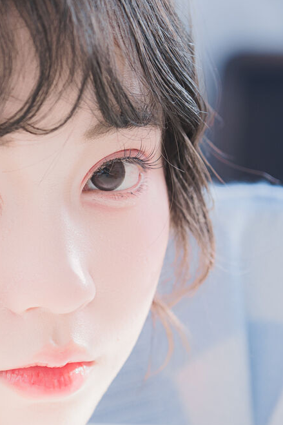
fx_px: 2996
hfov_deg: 5.4
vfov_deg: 8.1
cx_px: -44
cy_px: 259
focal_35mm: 254
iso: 100
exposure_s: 1/125
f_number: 2
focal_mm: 62
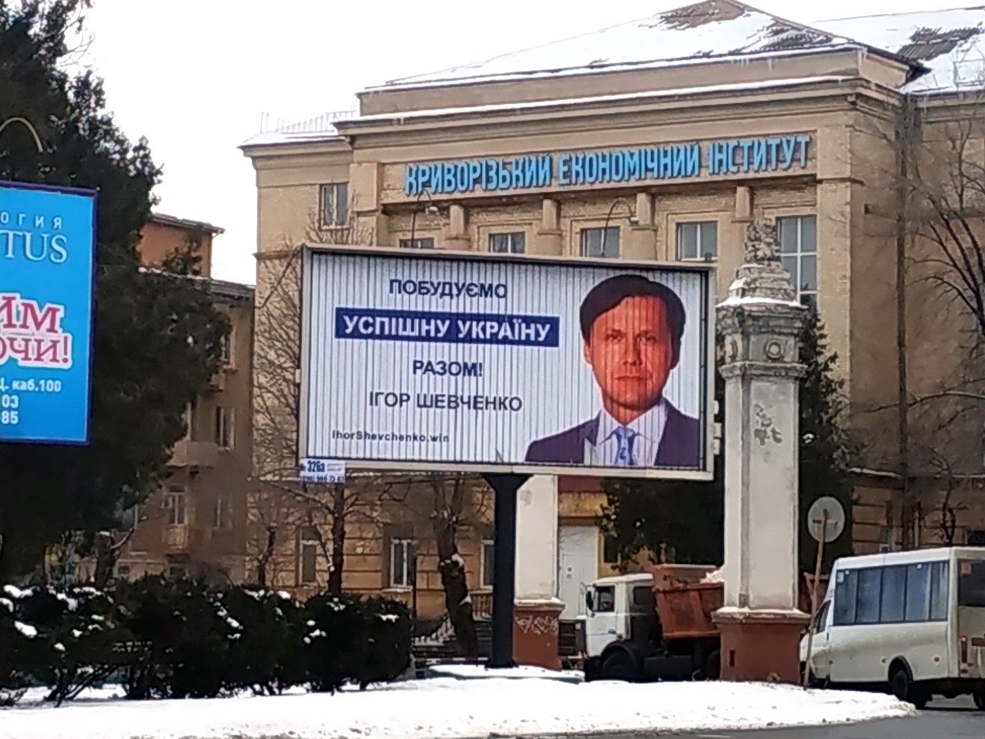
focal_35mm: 24
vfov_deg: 56.8
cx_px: 492
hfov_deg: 71.6
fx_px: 683
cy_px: 370
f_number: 1.9
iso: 160
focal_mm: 3.94
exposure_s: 1/626
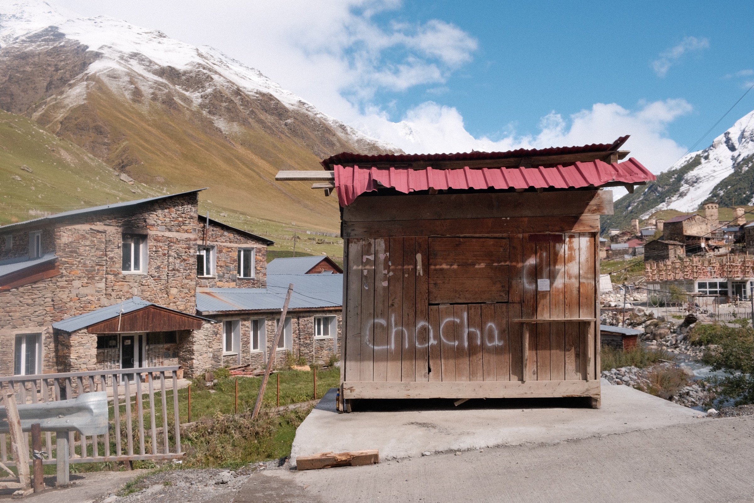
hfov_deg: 57.2
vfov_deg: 40.0
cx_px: 377
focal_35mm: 33
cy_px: 252
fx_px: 691
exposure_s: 1/950
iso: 320
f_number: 6.4
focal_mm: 22.3
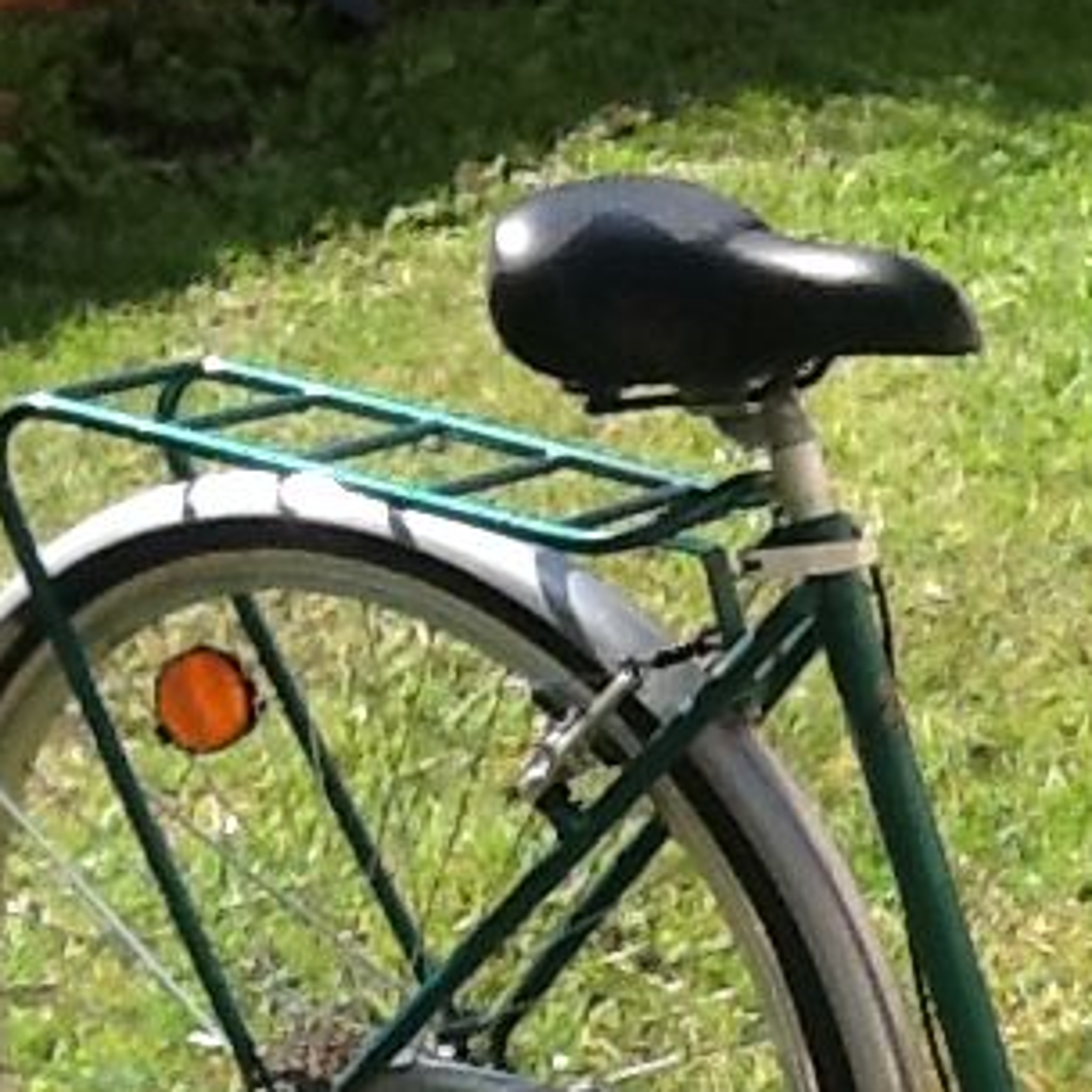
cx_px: 1541
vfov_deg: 14.0
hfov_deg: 13.5
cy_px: 1074
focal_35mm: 123
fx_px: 4390
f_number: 2.4
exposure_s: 1/652
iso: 40
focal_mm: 2.03
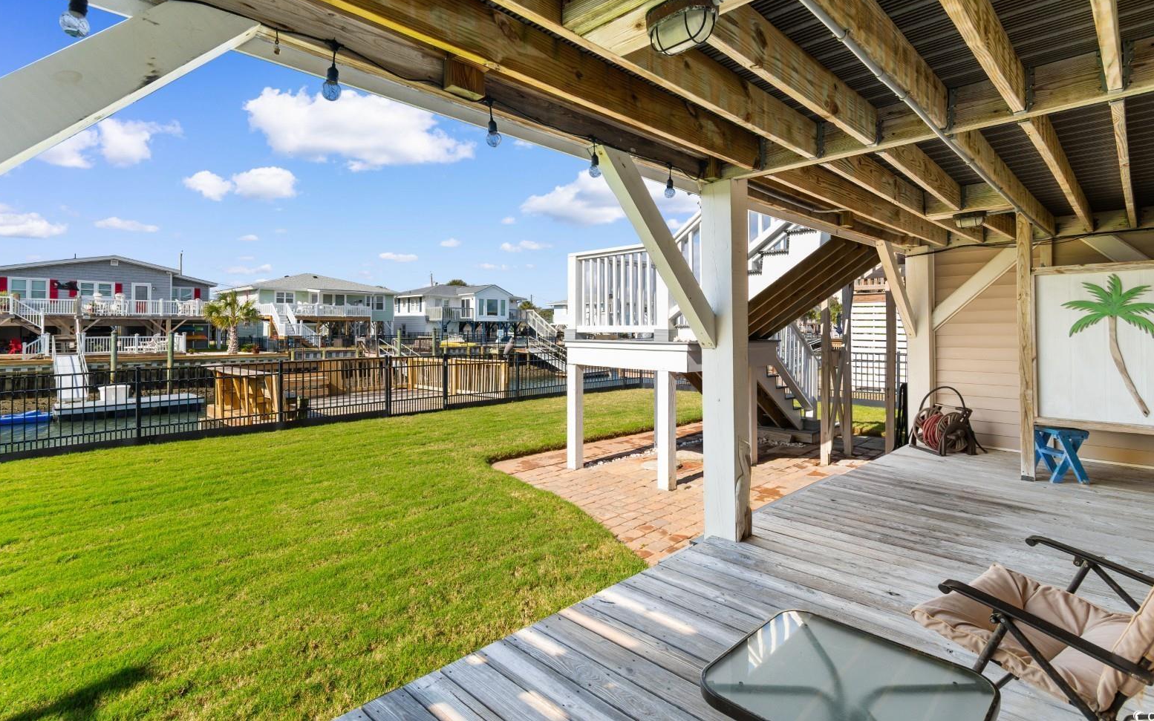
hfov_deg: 94.4
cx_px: 580
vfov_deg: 67.8
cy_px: 321
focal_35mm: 17
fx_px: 535
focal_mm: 11
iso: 100
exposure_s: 1/125
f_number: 5.6
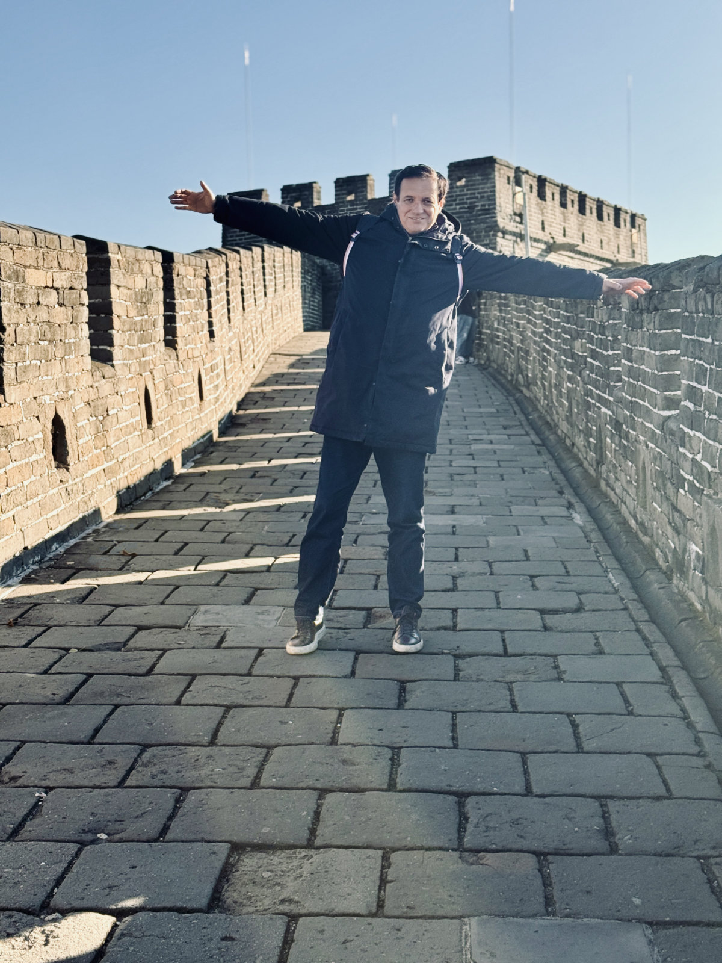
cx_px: 361
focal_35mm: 48
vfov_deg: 39.7
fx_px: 1335
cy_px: 482
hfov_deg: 30.3
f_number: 1.8
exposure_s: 1/2865
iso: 100
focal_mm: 6.8
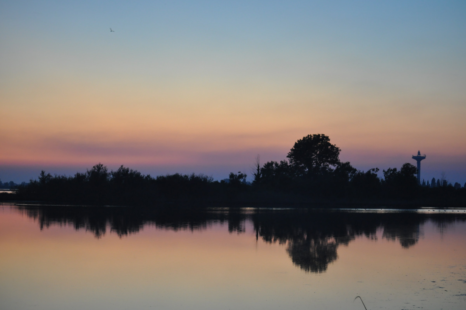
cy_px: 155
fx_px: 1202
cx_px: 233
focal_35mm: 93
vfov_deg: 14.7
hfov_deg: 21.9
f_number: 4.2
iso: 800
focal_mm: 62
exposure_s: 1/30
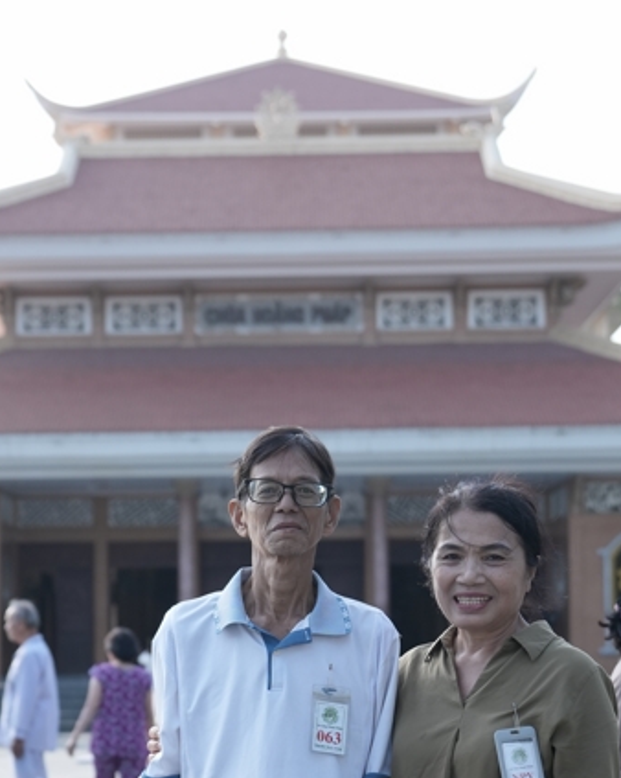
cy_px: 613
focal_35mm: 93
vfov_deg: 20.4
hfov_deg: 16.5
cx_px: 250
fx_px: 2138
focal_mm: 43
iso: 500
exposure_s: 1/2000
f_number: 2.8
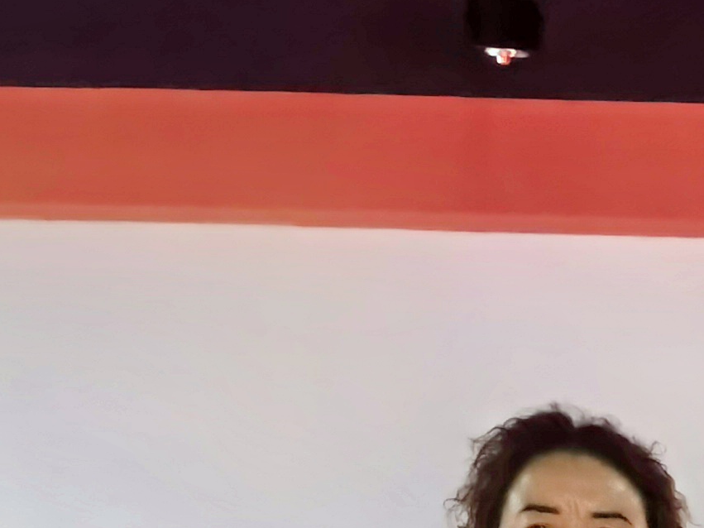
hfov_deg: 13.7
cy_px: 1134
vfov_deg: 10.3
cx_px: 1217
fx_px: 2643
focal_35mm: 130
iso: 160
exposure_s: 1/100
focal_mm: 6.71
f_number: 1.9
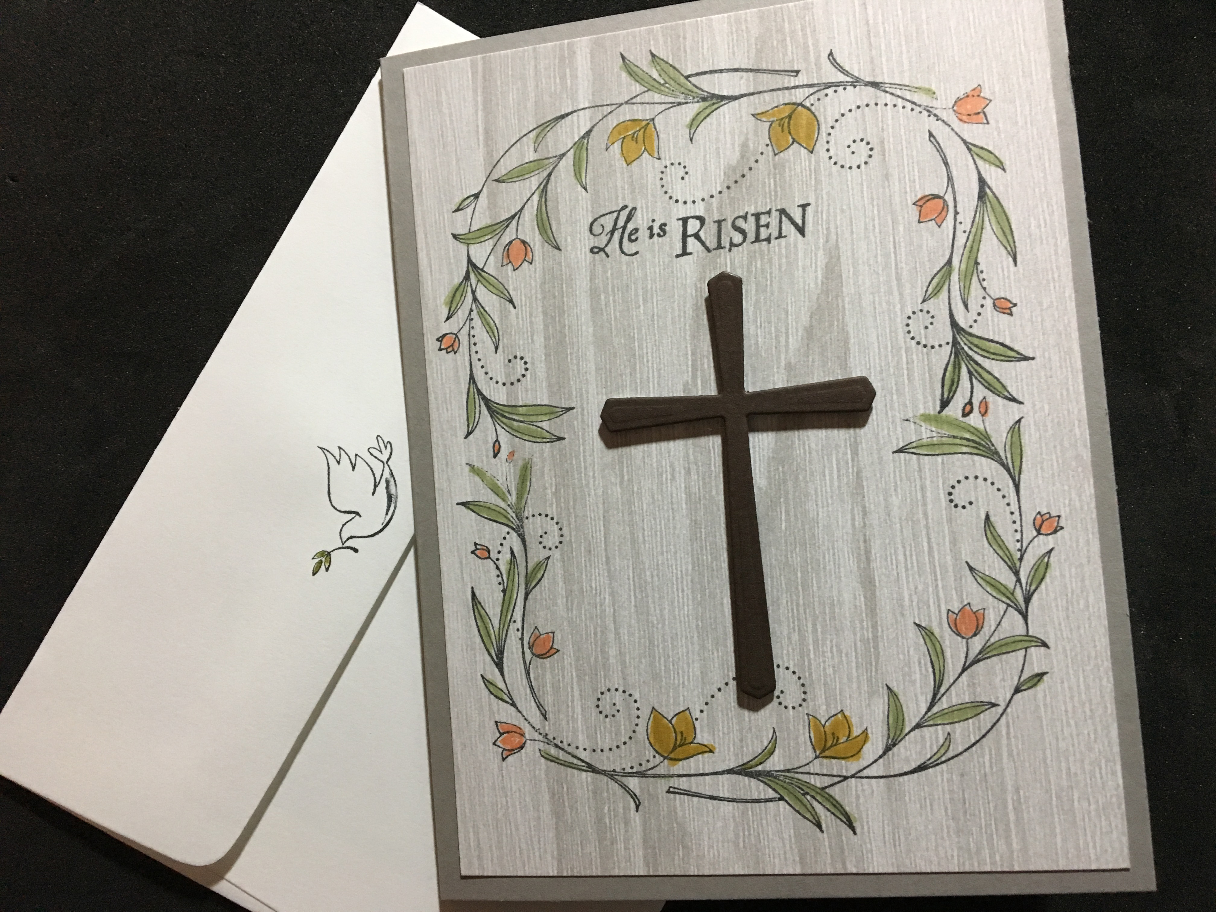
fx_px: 1019
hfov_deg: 61.7
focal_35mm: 29
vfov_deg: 48.2
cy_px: 456
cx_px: 608
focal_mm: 4.15
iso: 200
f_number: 2.2
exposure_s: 1/24
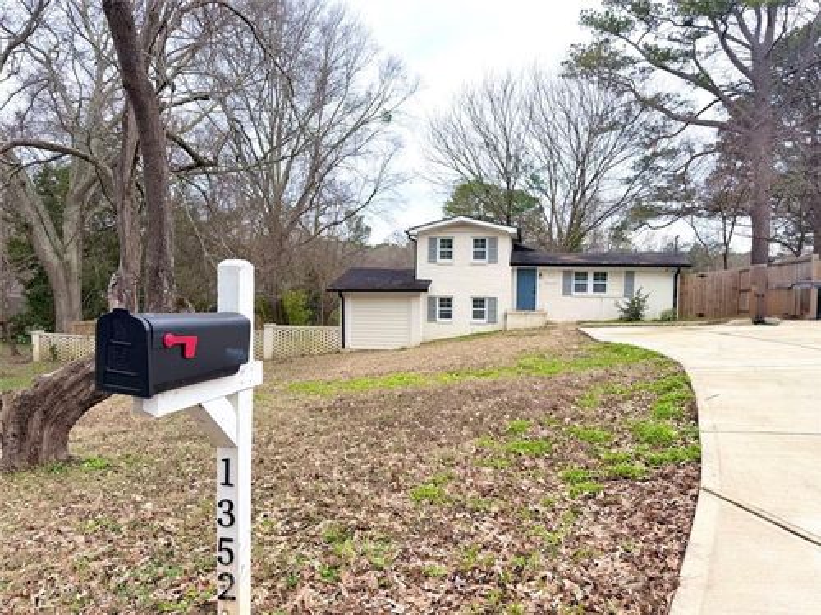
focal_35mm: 24
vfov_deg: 56.8
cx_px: 410
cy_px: 308
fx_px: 569
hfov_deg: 71.6
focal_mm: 6.76
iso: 80
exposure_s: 1/580
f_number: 1.78
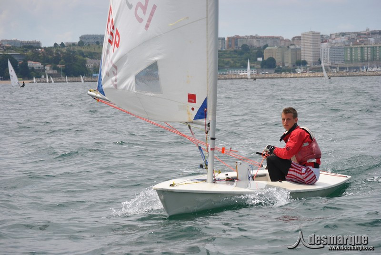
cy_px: 128
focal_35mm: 129
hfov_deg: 15.9
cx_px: 190
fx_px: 1367
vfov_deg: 10.7
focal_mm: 86
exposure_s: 1/640
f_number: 6.3
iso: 100
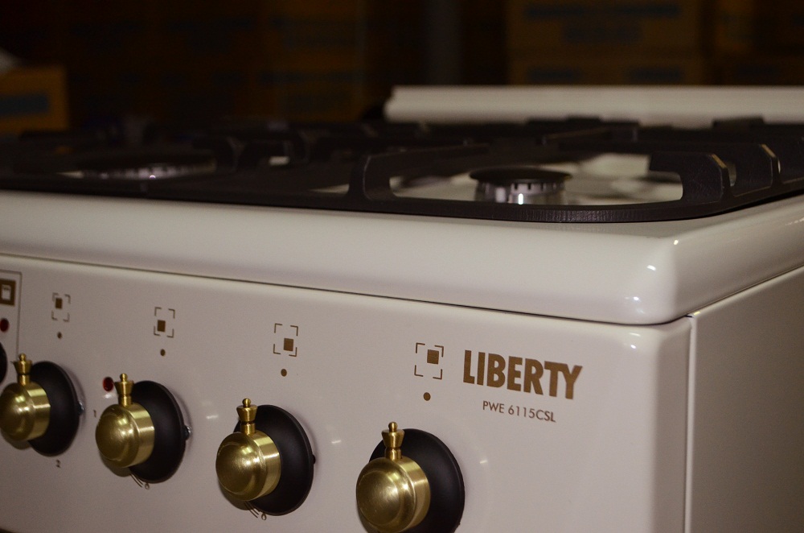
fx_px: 1203
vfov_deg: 24.9
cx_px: 402
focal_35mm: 54
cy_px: 266
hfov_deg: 36.9
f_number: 5
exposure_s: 1/60
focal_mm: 36
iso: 1400
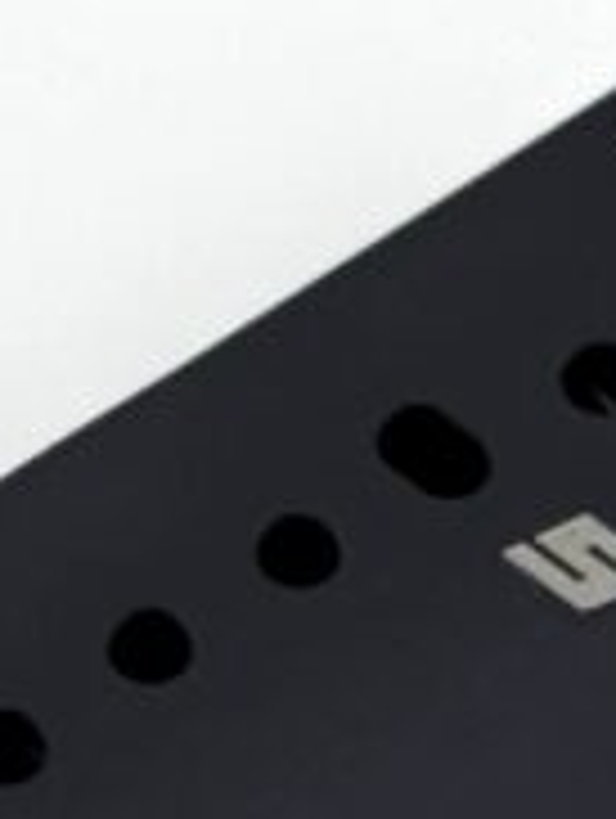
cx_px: -40
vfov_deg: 6.7
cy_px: 1359
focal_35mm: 292
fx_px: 6912
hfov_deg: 5.1
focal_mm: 5.96
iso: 32
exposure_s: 1/1695
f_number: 1.6
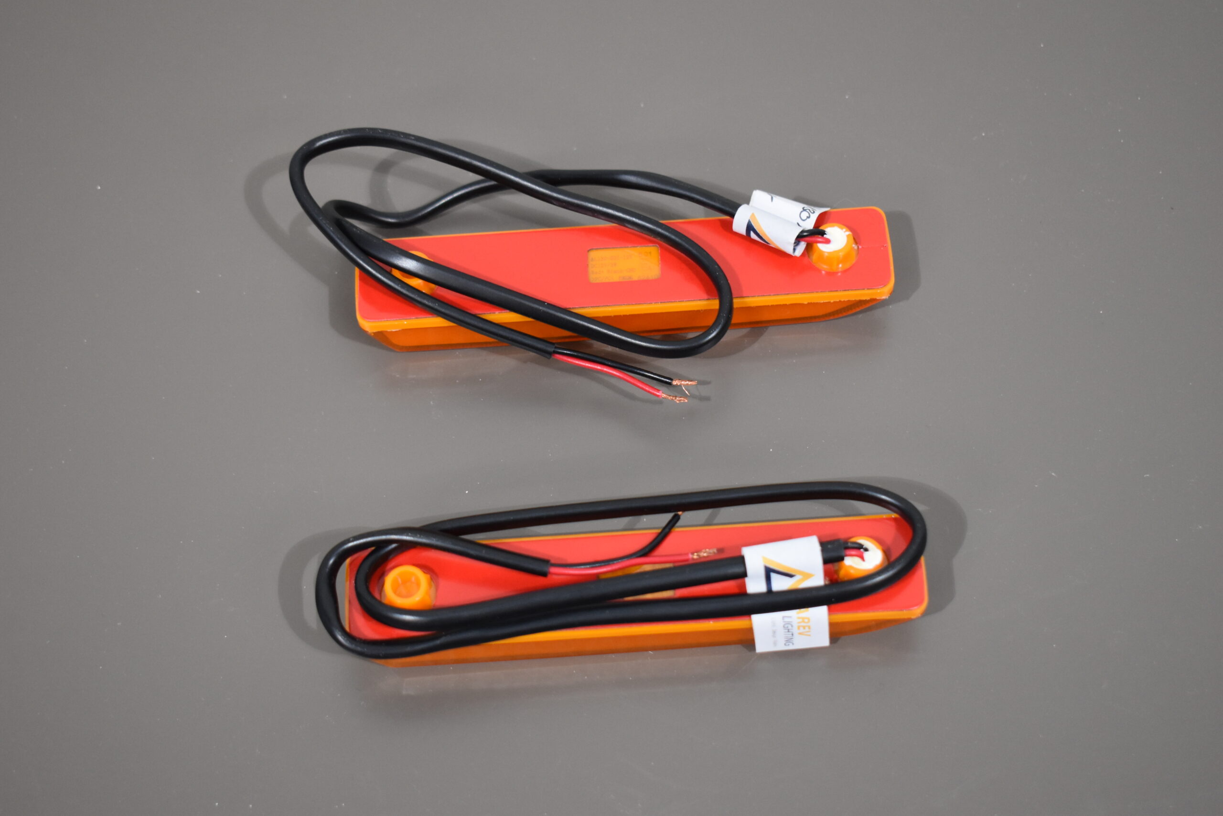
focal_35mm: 60
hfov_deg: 33.4
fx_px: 2038
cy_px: 408
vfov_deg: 22.6
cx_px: 612
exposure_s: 1/125
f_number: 4.8
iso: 1000
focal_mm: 40
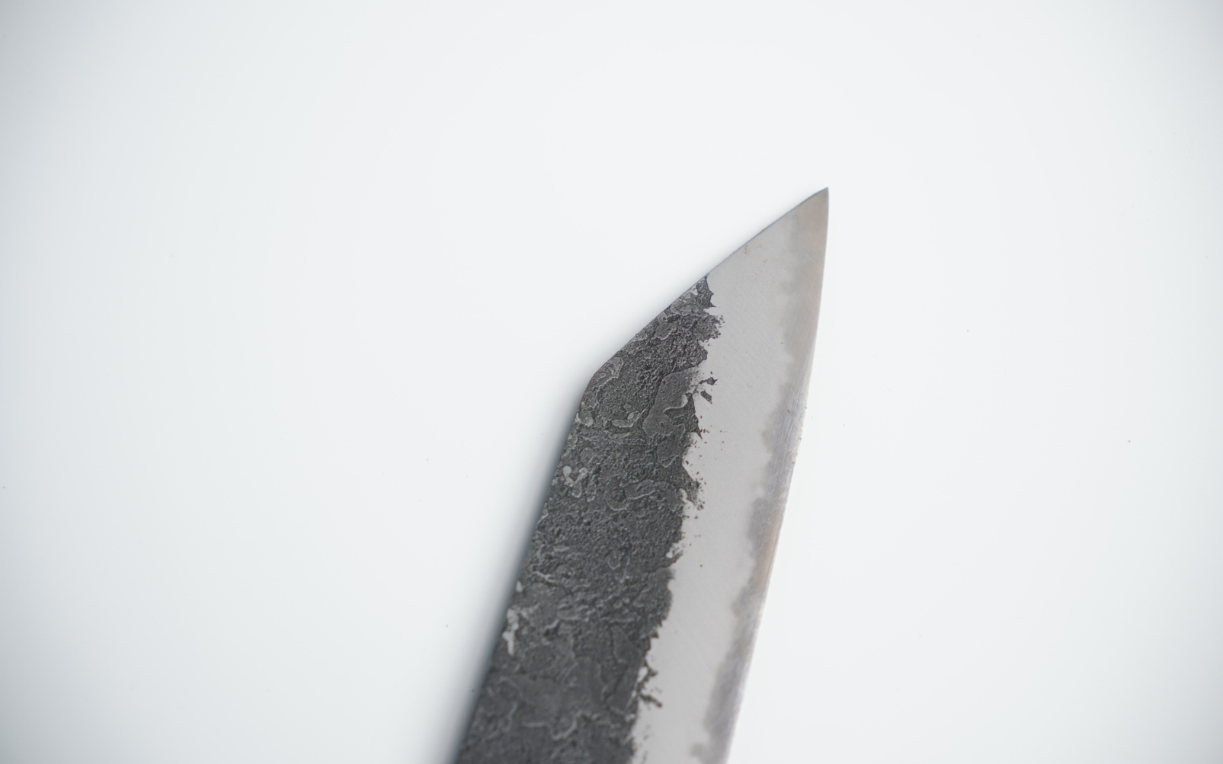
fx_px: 2566
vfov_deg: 16.9
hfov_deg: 26.8
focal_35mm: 77
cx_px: 613
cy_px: 369
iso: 250
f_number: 3.5
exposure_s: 1/500
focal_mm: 50
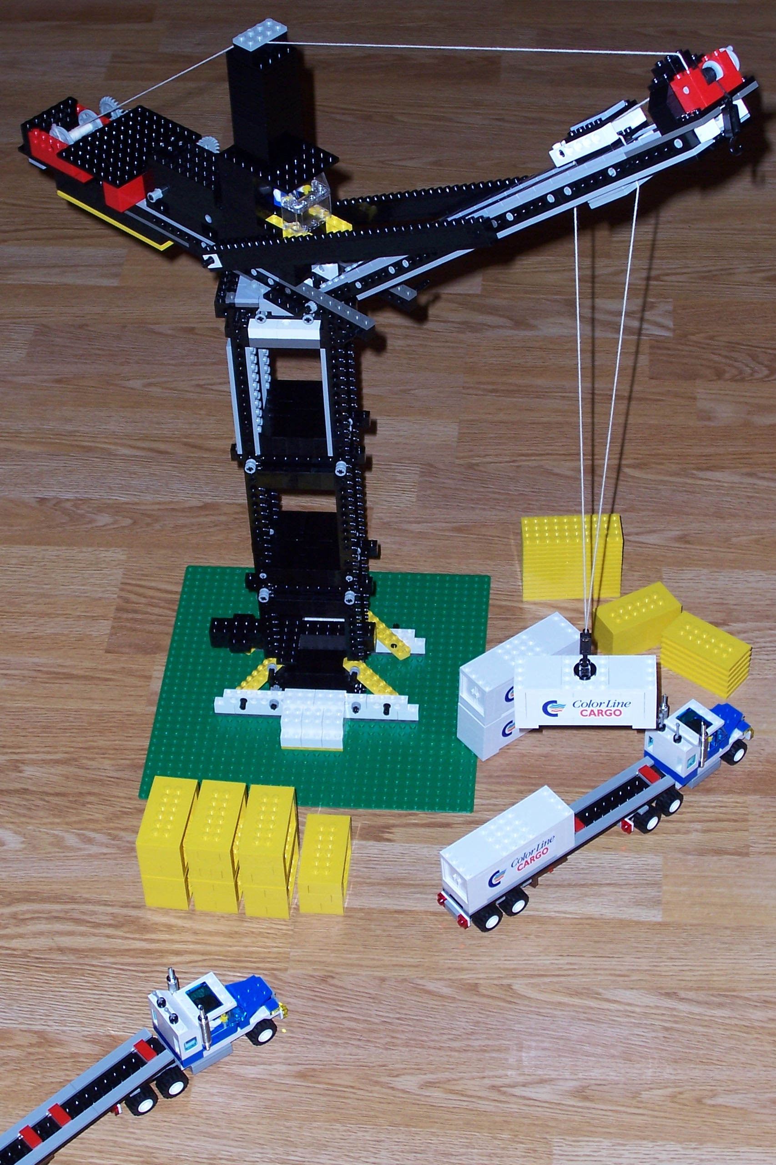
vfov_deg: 30.5
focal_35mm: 66
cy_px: 582
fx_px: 2134
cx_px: 388
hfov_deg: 20.6
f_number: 4
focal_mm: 10.8
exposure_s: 1/90
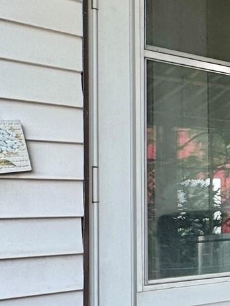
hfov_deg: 14.5
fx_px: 549
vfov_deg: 31.0
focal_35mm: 62
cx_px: 564
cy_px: 196
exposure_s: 1/127
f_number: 2.2
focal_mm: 2.22
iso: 40
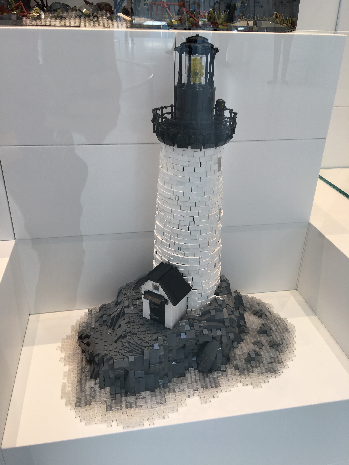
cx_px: 174
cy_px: 232
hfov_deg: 48.2
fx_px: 390
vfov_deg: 61.7
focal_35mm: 29
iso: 25
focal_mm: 4.15
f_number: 2.2
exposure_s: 1/50
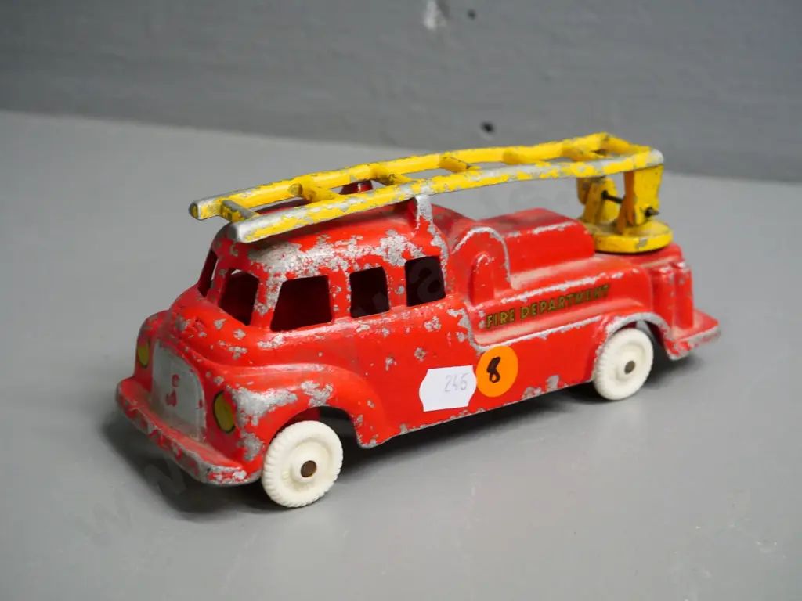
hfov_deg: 38.2
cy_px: 300
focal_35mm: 50
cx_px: 401
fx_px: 1158
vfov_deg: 29.1
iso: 1600
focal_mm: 25
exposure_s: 1/60
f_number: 5.3
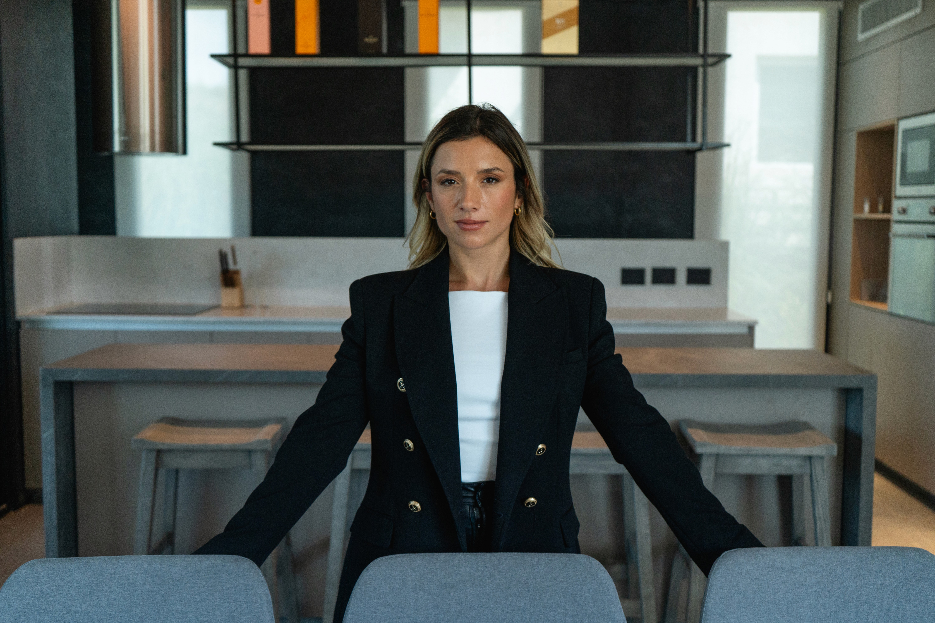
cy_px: 312
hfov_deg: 51.9
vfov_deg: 35.9
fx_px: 961
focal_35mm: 37
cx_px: 468
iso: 1600
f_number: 4
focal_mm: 37
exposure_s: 1/800
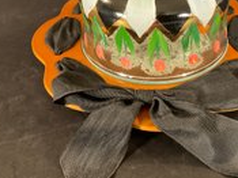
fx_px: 392
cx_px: 148
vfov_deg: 25.2
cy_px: 36
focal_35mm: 57
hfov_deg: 33.6
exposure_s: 1/30
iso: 250
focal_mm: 3
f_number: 1.8
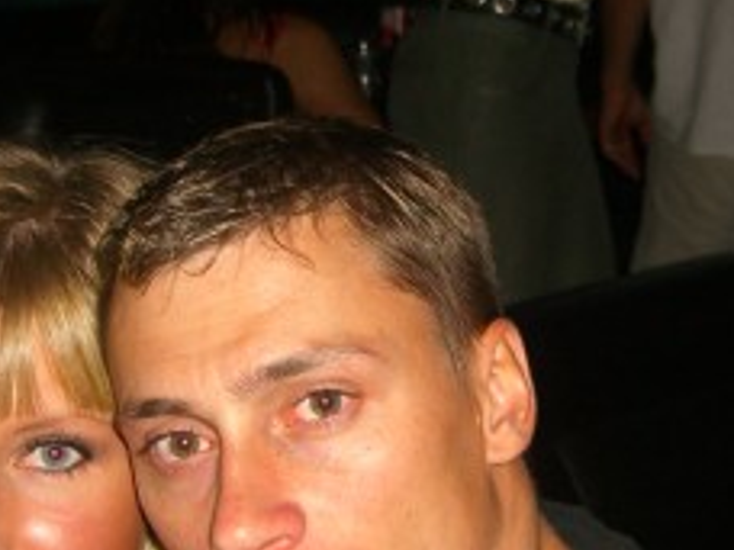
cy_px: 299
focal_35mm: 100
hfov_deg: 19.6
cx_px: 431
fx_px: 2120
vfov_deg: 14.8
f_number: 2.8
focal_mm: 7.9
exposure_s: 1/60
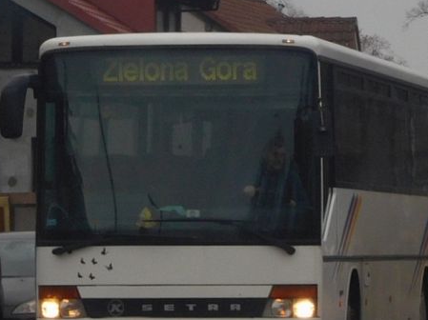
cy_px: 173
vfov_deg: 5.2
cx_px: 23
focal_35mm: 285
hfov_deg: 6.9
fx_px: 3521
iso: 125
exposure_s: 1/100
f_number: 5
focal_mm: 22.3
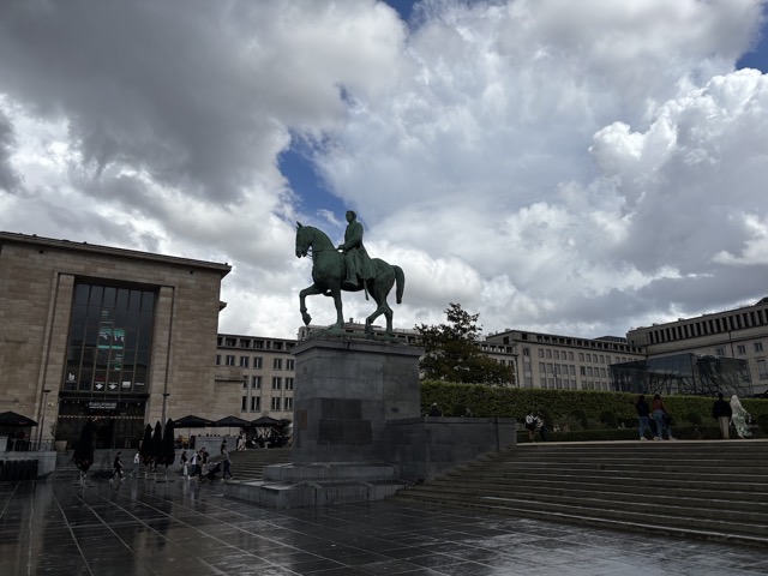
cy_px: 288
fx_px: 577
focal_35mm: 26
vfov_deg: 53.1
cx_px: 384
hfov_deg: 67.3
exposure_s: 1/9091
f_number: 1.6
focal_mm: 5.96
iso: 50
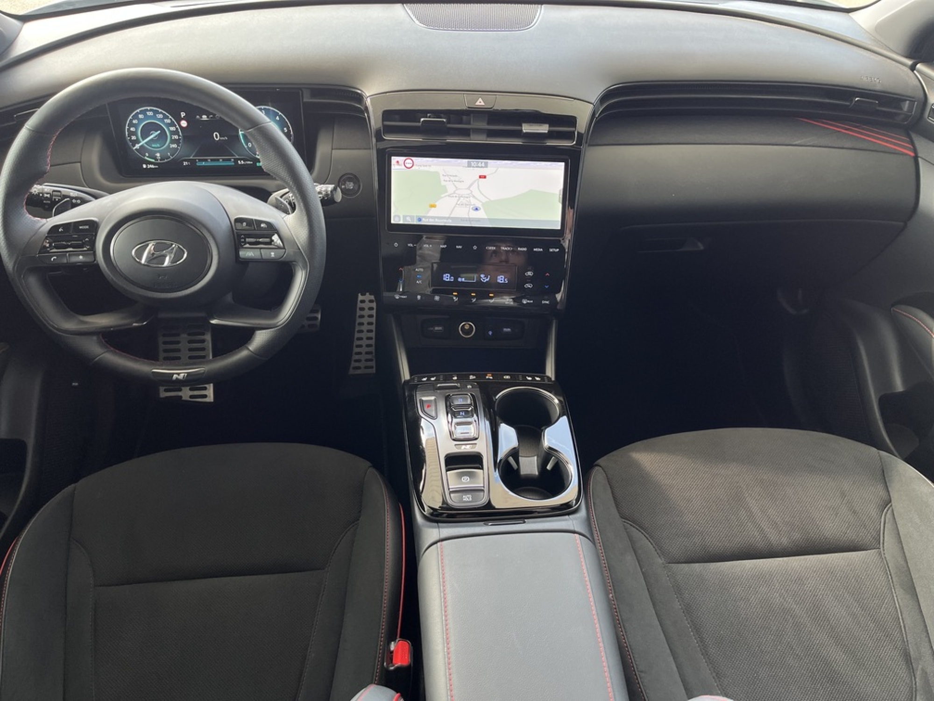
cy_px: 350
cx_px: 467
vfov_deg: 53.1
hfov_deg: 67.3
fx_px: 702
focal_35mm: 26
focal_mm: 5.1
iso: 64
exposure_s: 1/121
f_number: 1.6
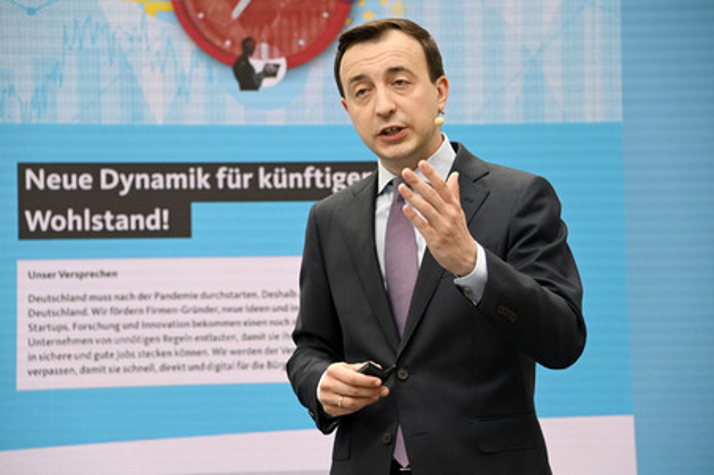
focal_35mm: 135
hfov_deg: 15.2
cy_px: 238
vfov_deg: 10.1
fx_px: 2675
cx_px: 357
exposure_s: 1/500
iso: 3200
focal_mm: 135
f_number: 6.3
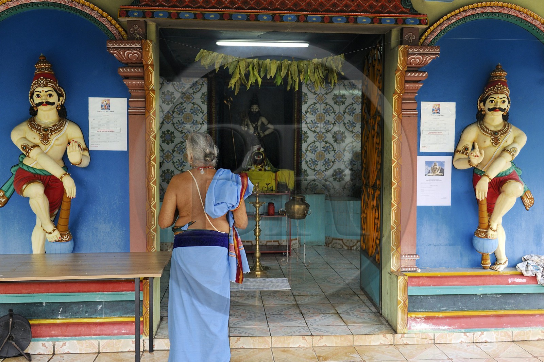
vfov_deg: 38.8
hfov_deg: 55.8
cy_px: 181
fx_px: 513
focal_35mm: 34
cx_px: 272
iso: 800
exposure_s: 1/160
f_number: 5
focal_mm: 34
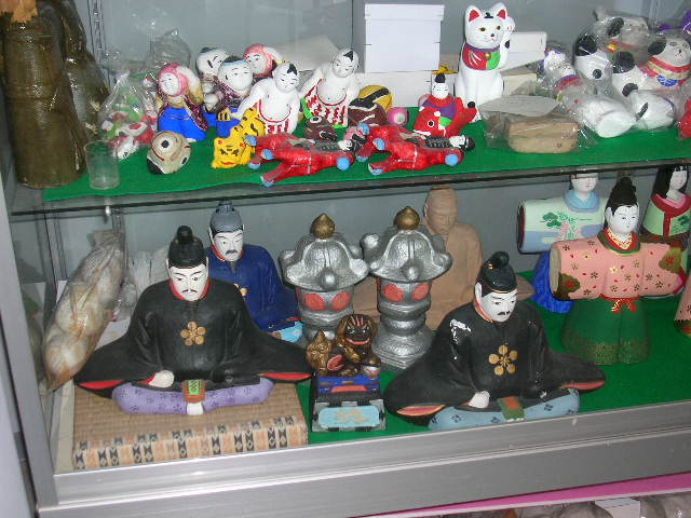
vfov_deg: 28.6
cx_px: 346
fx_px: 1018
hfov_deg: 37.5
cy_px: 259
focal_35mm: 51
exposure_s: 1/60.1
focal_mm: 8.5
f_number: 3.3
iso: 50
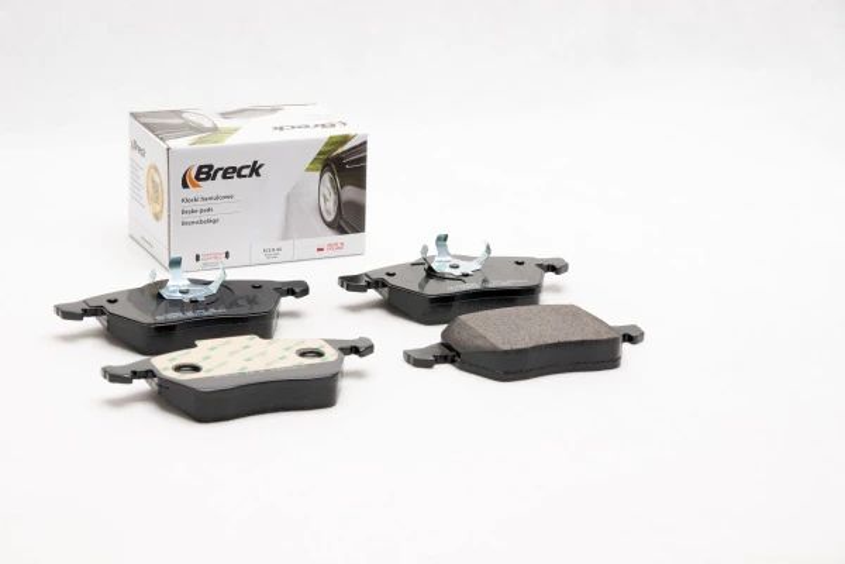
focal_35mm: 82
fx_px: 1936
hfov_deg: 24.6
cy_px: 282
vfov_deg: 16.6
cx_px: 422
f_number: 11
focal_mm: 55
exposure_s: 1/200
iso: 100
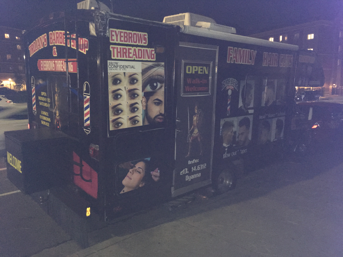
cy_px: 128
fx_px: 287
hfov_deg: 61.7
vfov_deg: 48.2
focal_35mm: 29
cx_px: 172
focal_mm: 4.15
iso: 320
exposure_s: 1/16
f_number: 2.2
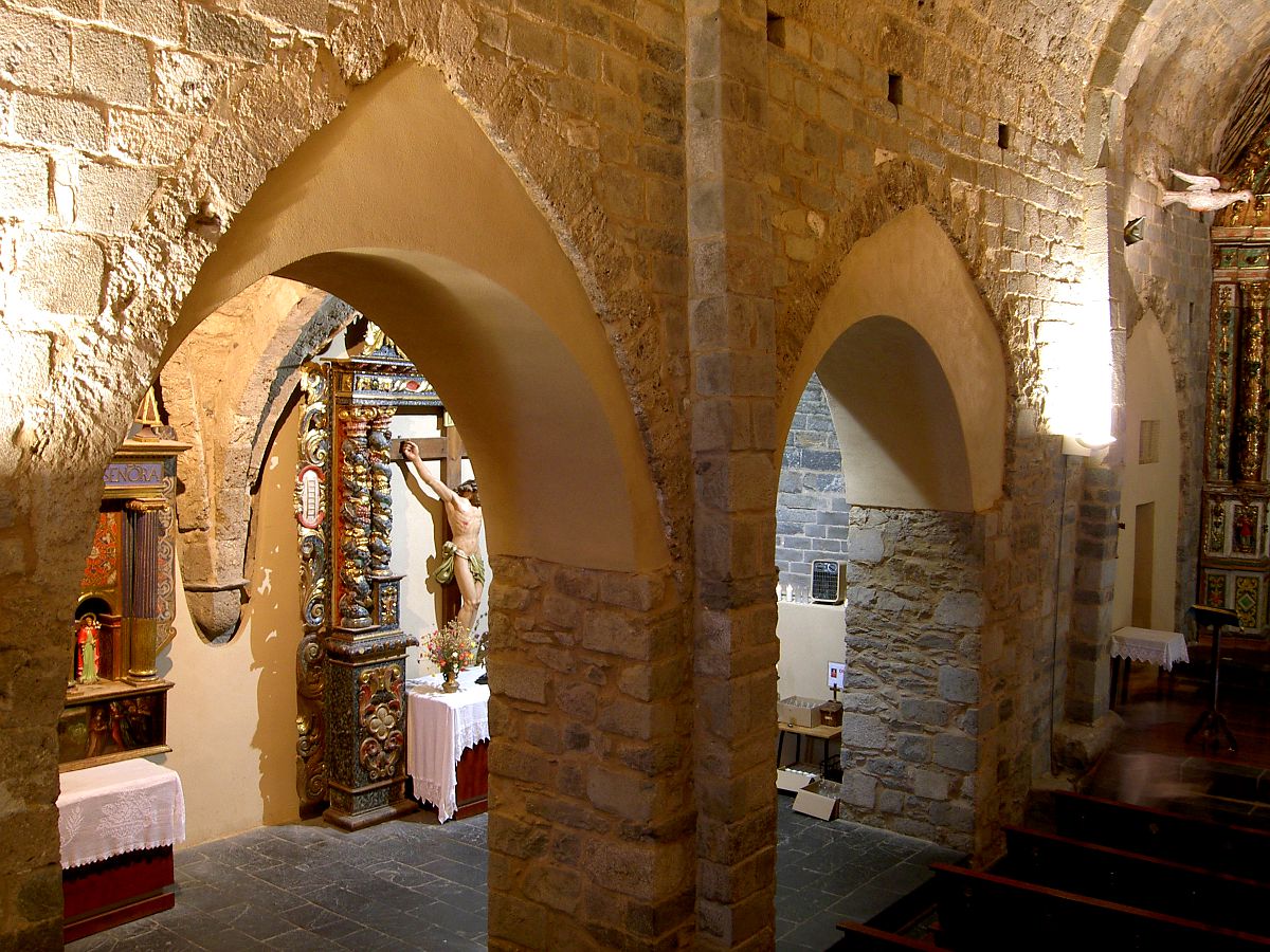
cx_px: 635
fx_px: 1247
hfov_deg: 54.0
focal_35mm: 34
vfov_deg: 41.8
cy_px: 476
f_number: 4.7
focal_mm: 5.6
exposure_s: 1
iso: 50
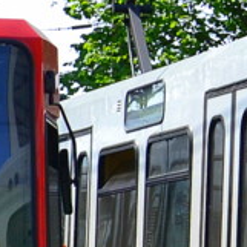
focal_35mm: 360
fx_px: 2906
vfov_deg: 4.9
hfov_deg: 4.8
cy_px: 189
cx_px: 397
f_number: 11
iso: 400
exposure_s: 1/400
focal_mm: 38
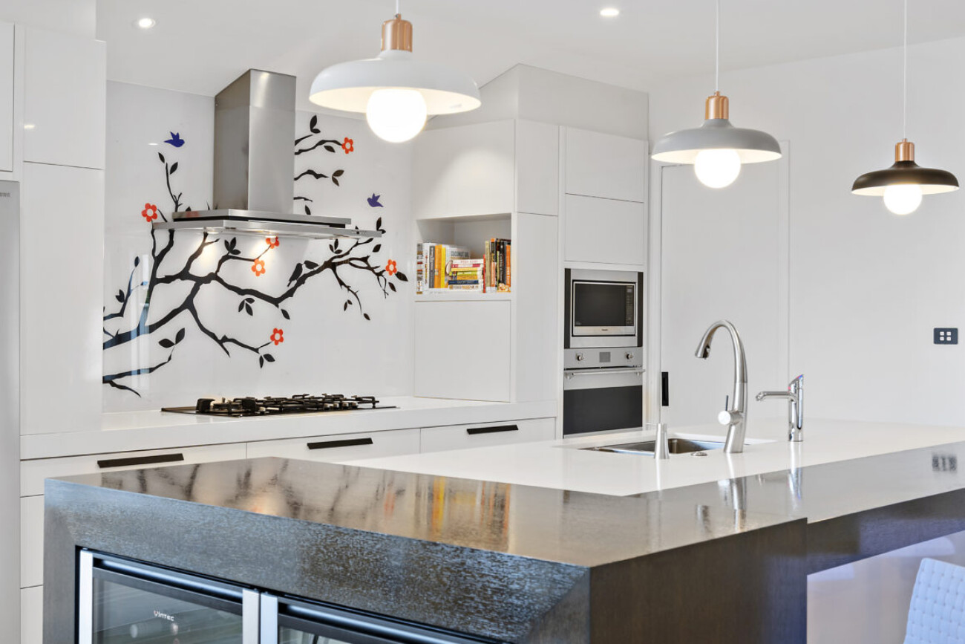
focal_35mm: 31
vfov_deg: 42.3
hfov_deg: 60.3
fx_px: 831
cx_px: 482
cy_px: 322
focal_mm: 31
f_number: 7.1
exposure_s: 1/8
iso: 320
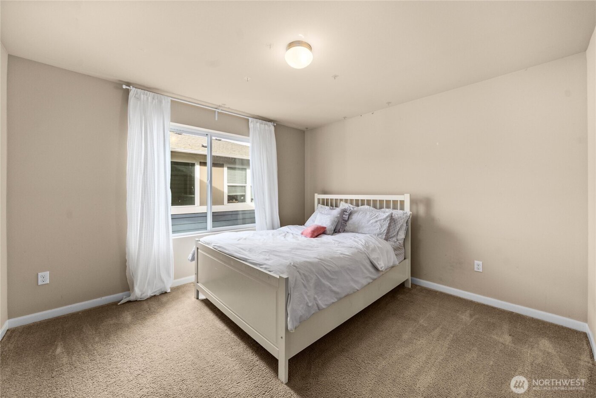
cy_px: 199
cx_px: 298
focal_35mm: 13
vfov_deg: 85.5
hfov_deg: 108.3
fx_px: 215
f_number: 7.1
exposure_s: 1/15
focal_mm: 13
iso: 1000
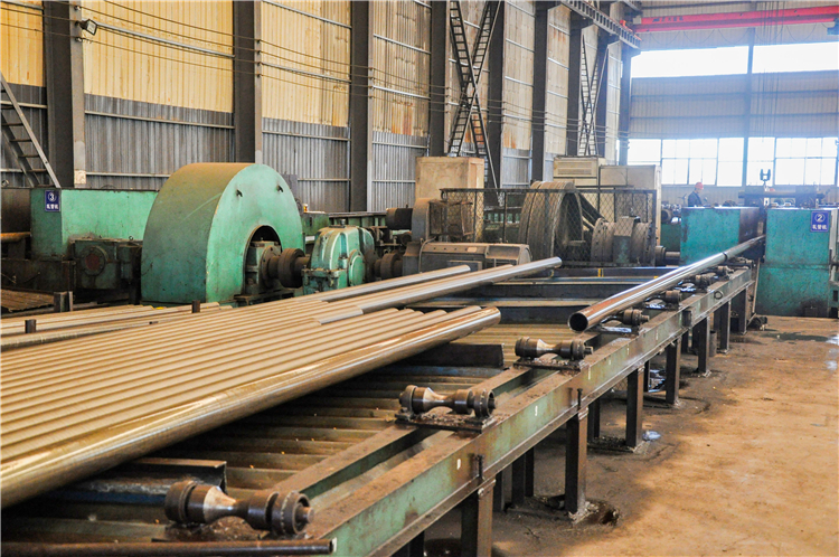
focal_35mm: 51
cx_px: 420
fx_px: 1187
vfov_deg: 26.4
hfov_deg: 38.9
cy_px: 278
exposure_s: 1/80
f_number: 5.6
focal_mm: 34
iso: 1600
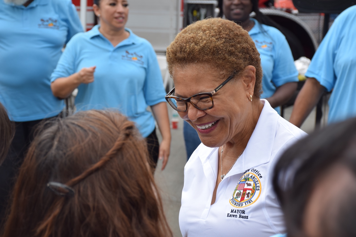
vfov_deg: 15.2
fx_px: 890
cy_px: 118
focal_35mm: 90
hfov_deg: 22.6
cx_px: 178
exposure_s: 1/250
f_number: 8
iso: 250
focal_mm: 60
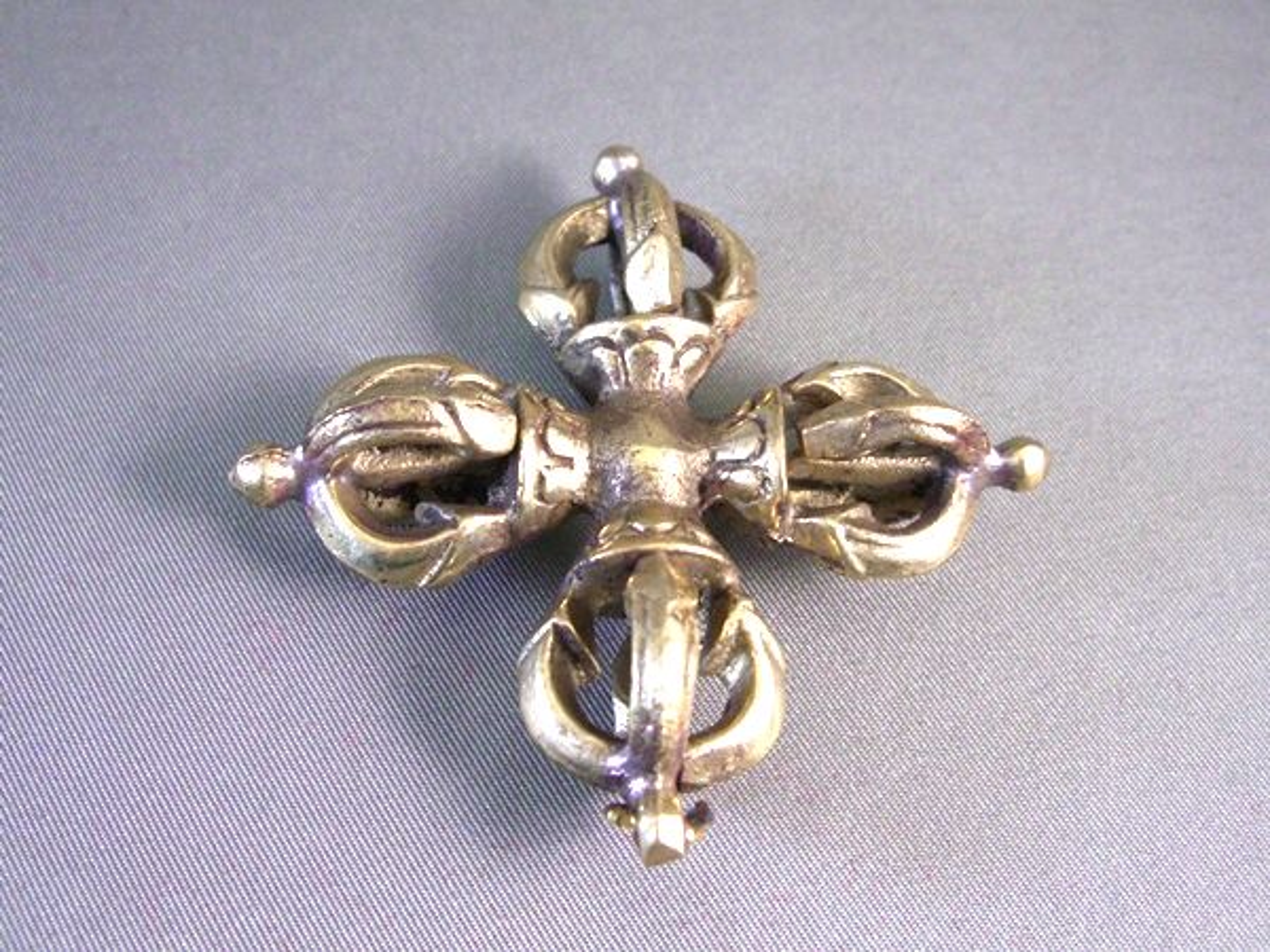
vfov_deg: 37.7
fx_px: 1394
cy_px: 476
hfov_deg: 49.0
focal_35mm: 38
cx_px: 635
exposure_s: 1/60
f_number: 2.8
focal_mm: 7.9
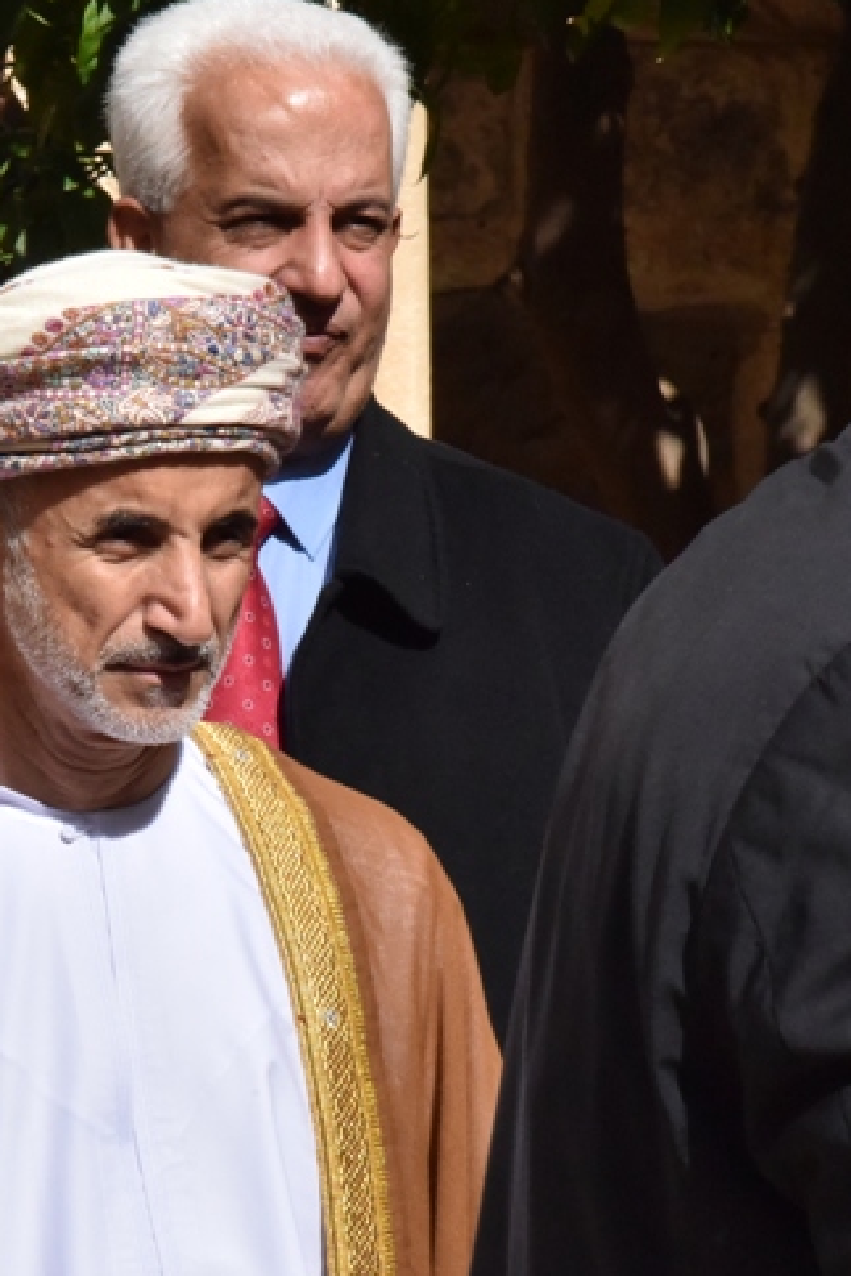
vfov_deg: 9.3
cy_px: 721
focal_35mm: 222
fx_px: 7866
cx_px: 137
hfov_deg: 6.2
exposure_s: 1/2000
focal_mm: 105
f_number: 22
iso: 2500
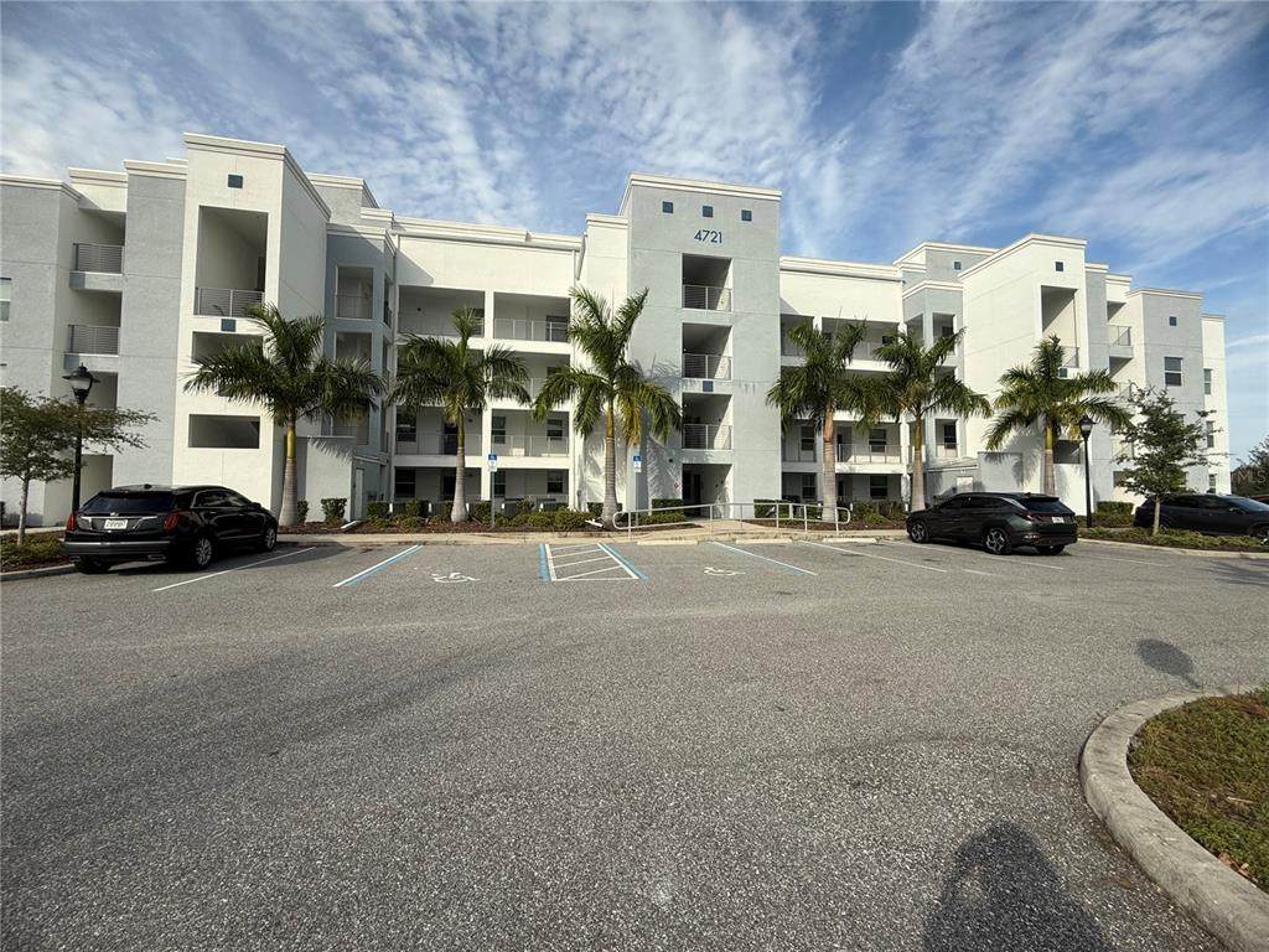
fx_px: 513
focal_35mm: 14
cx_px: 634
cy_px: 476
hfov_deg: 102.1
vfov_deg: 85.7
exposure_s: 1/1745
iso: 50
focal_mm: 2.22
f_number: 2.2
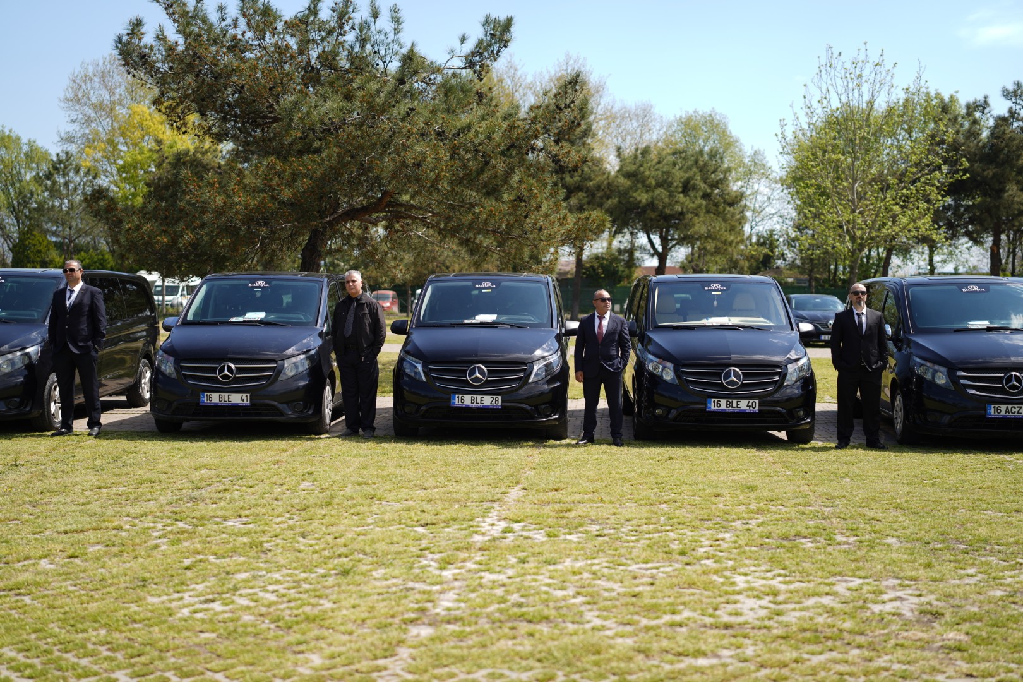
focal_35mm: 50
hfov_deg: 39.6
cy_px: 341
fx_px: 1421
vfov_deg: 27.0
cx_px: 512
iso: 50
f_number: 1.8
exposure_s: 1/1600
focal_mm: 50
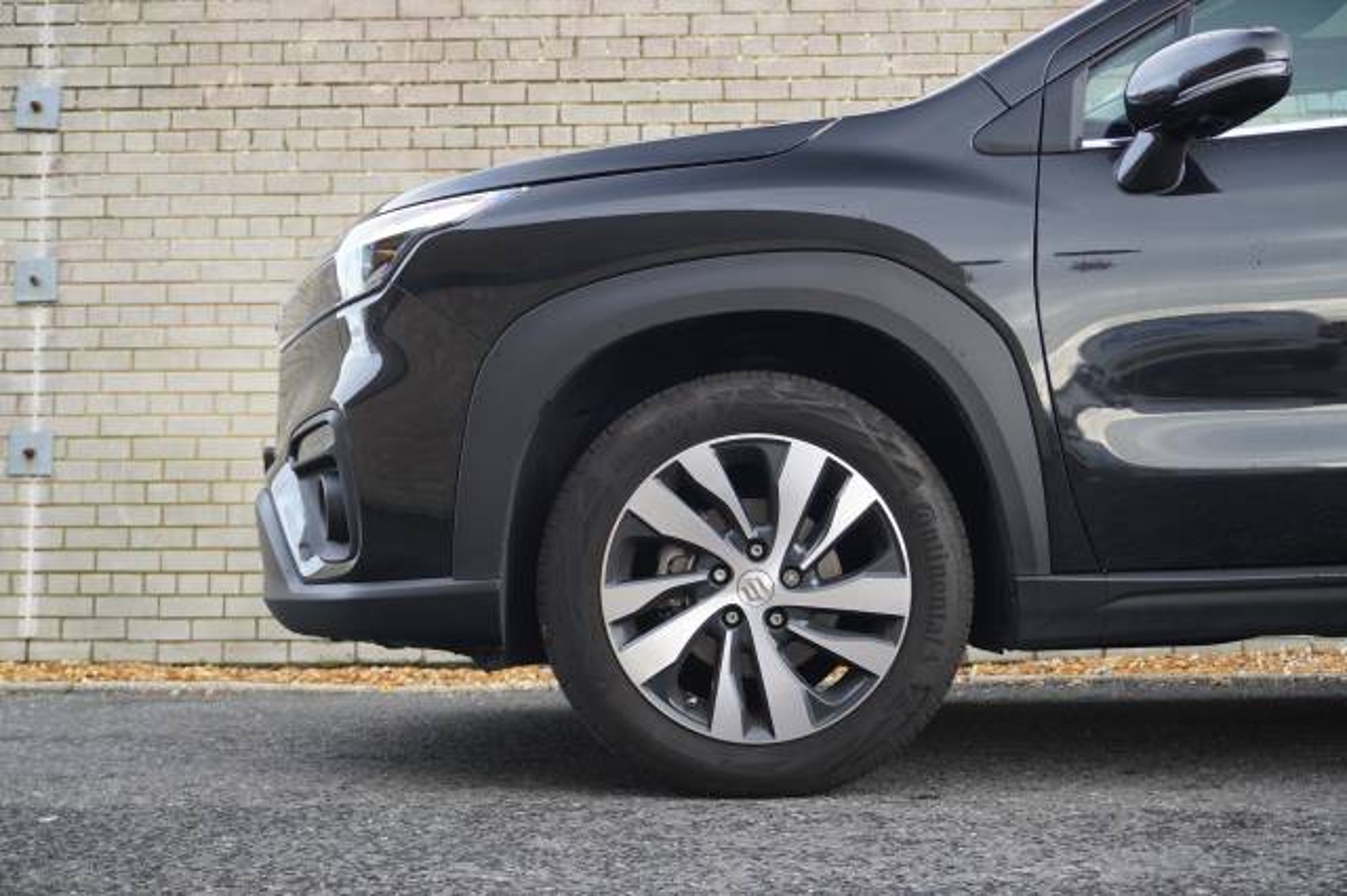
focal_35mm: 45
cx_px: 674
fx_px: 1683
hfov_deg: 43.6
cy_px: 448
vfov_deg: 29.8
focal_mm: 30
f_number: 5
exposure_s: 1/160
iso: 800
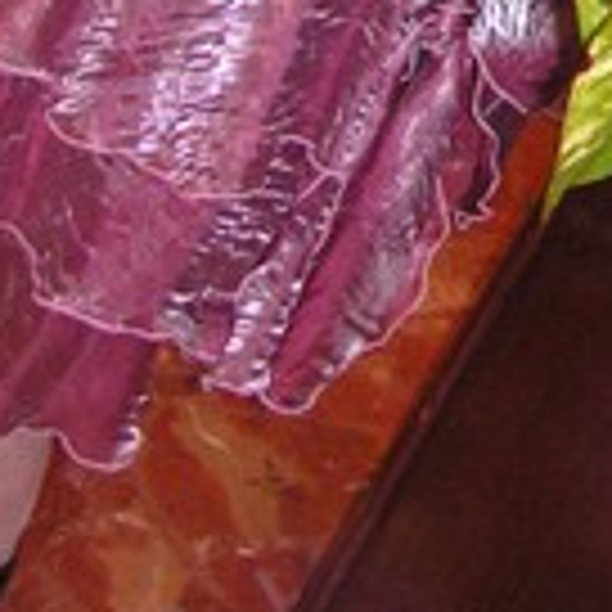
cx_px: 986
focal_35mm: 172
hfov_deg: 9.8
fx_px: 3440
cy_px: -670
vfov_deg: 9.4
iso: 200
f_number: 3.2
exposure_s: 1/40
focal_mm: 7.4
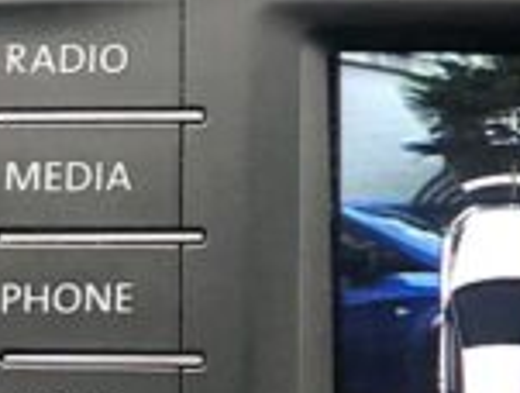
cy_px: 424
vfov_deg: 10.0
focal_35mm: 148
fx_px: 2229
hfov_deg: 12.5
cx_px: 840
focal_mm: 3.99
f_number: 1.8
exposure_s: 1/25
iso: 32
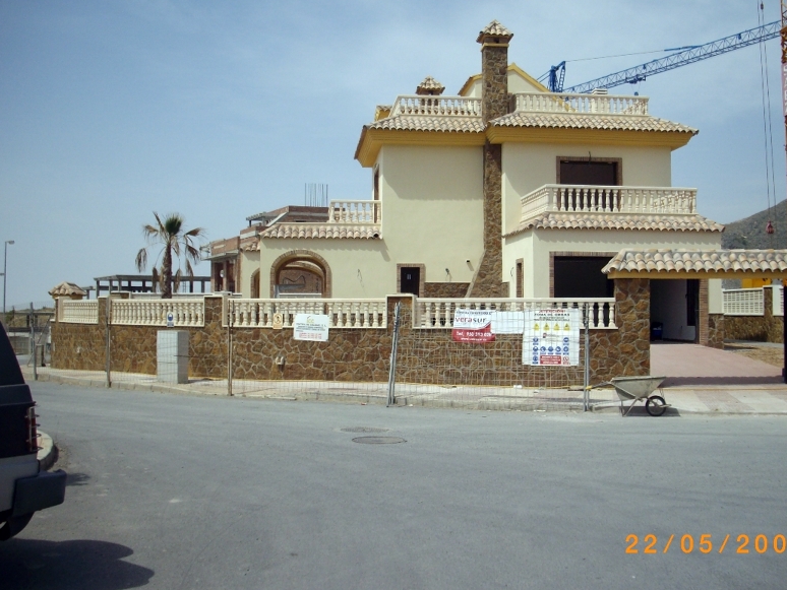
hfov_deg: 43.8
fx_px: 978
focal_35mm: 43
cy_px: 279
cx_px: 441
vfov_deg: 33.6
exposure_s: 1/500
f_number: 5.6
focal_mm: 6.2
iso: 80
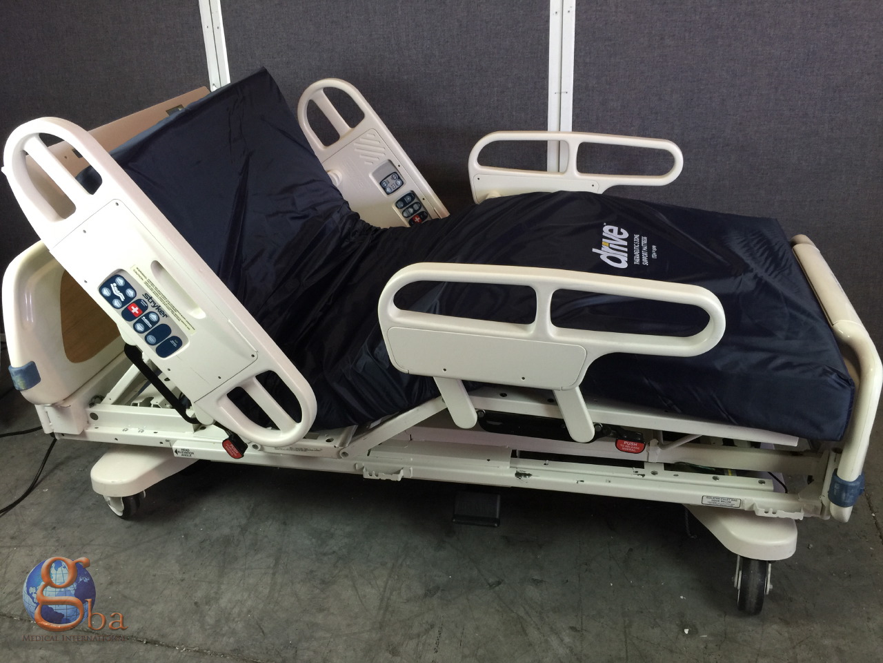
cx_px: 442
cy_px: 332
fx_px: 740
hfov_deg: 61.7
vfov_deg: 48.2
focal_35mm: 29
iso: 40
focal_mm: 4.15
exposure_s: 1/15
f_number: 2.2
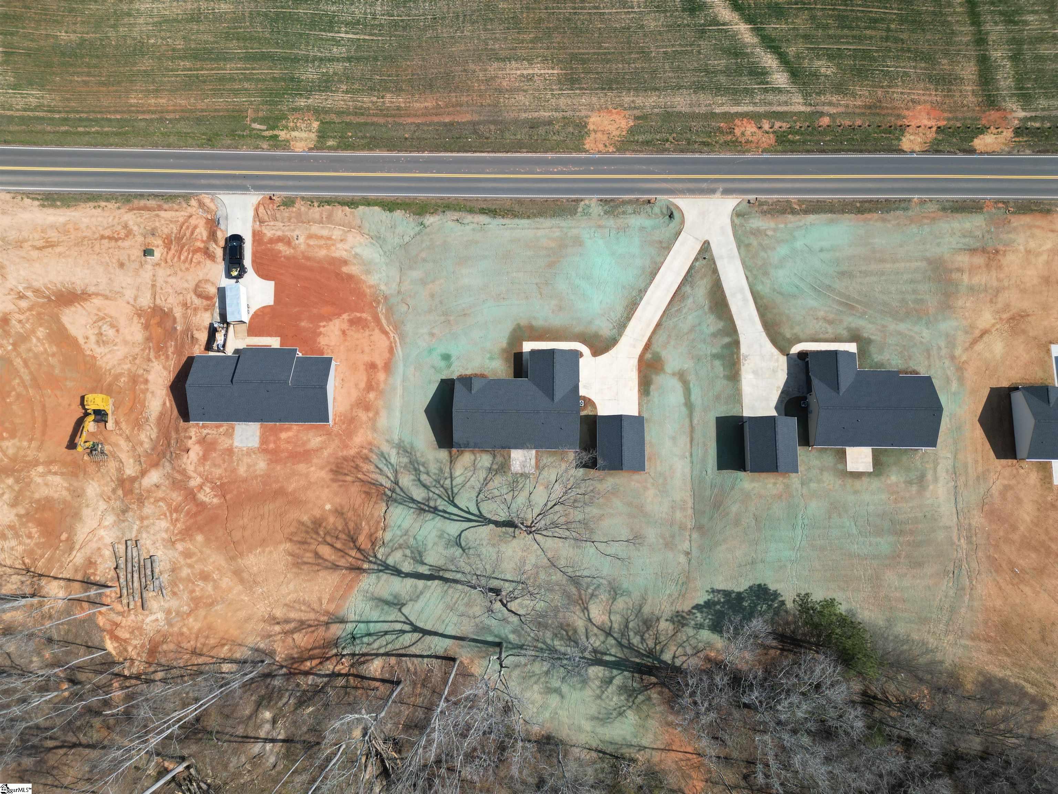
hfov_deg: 71.6
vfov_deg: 56.8
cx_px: 529
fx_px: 734
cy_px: 397
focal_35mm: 24
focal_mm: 6.72
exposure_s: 1/2500
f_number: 1.7
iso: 100
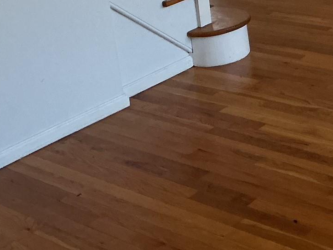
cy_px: -88
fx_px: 789
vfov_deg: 16.8
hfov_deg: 22.0
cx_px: 406
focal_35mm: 82
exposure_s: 1/60
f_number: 1.8
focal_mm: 3
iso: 200
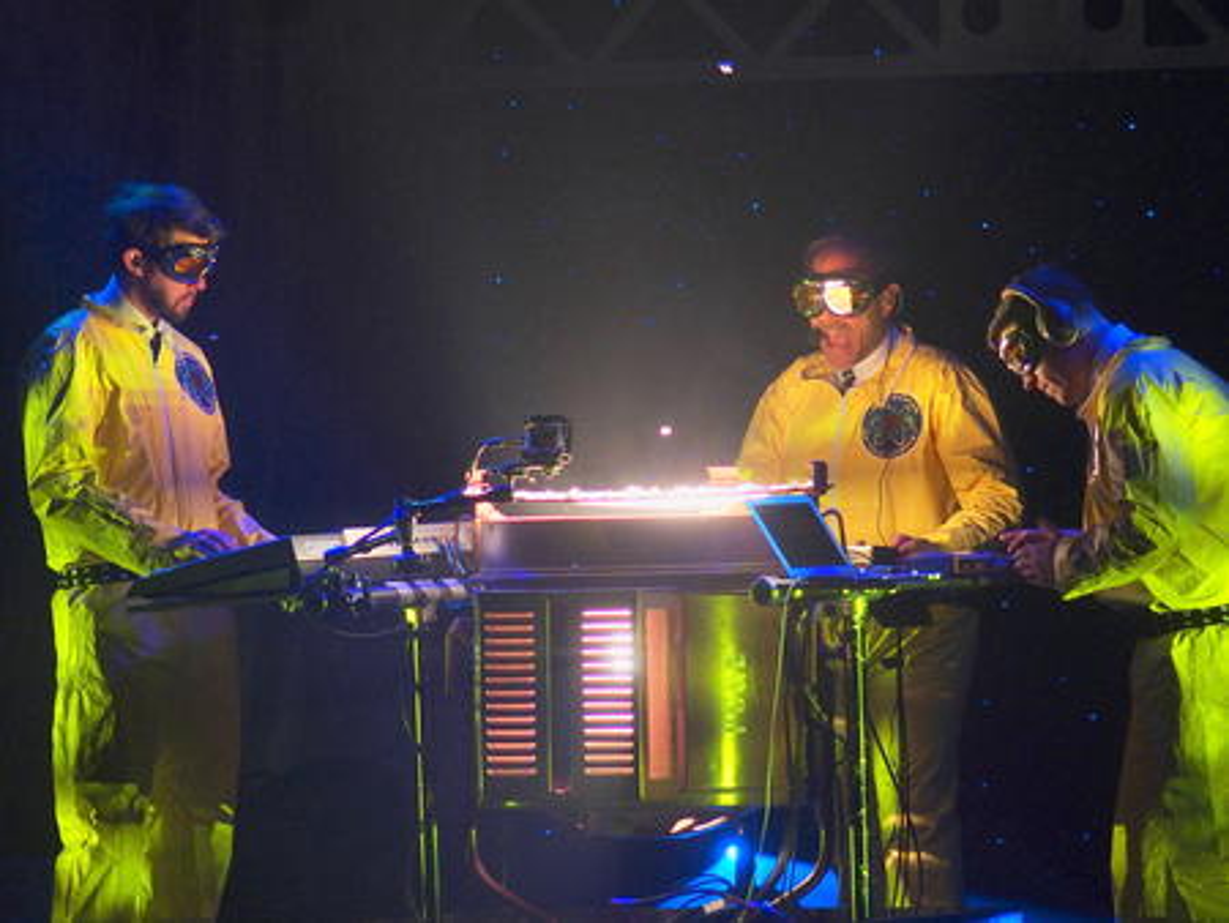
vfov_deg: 5.0
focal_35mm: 300
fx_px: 10657
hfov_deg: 6.6
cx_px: 614
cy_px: 462
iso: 160
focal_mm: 64.3
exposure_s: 1/250
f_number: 2.8
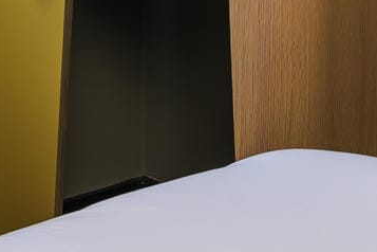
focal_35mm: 121
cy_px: -356
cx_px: 101
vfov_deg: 9.9
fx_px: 1267
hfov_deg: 16.8
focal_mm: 24
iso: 50
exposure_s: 1/1.67
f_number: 8
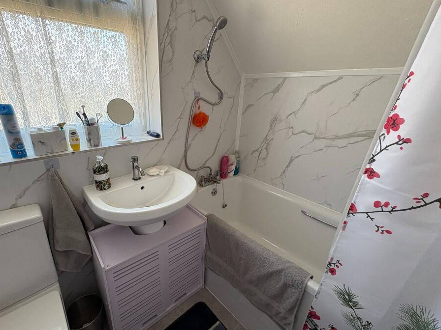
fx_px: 204
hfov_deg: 94.2
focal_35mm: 16
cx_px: 199
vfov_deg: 78.1
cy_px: 161
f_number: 2.2
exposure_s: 1/99
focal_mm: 2.22
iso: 125
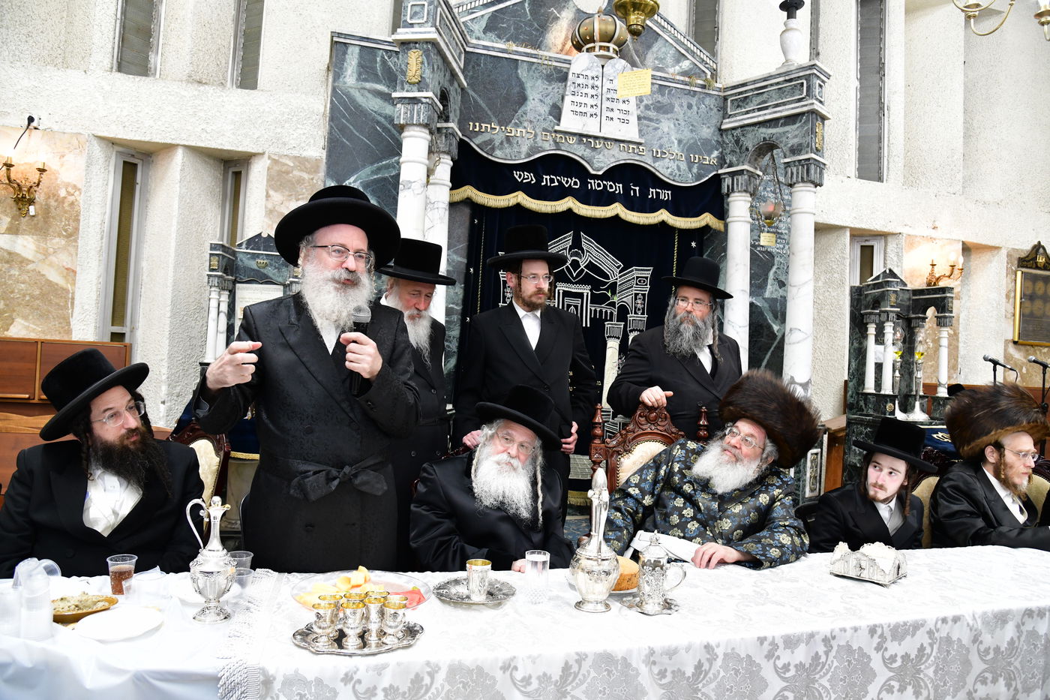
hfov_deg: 73.8
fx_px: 700
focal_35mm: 24
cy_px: 350
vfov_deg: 53.1
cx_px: 525
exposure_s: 1/100
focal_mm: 24
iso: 2000
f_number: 5.6
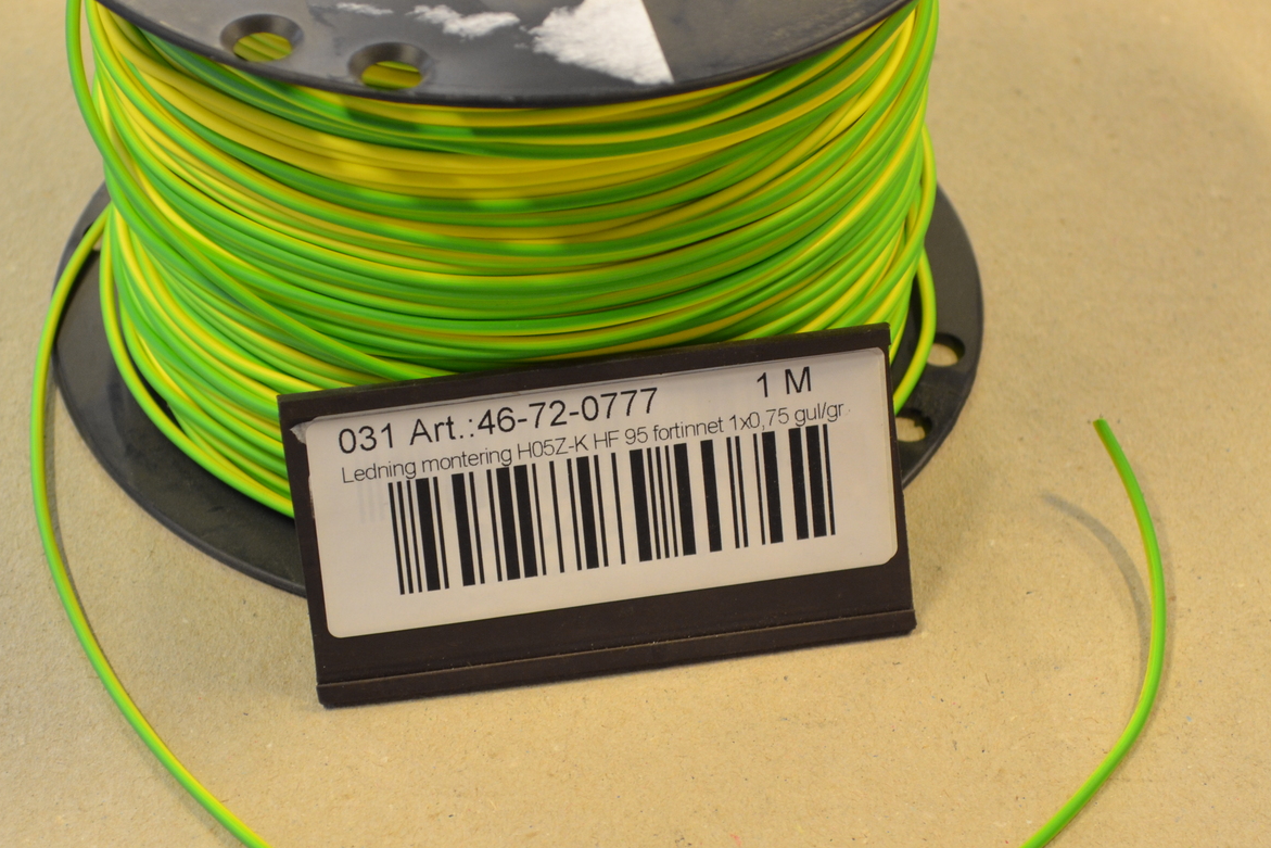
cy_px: 515
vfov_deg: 12.2
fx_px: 3979
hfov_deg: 18.1
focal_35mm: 113
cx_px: 544
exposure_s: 1/15
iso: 450
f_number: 5.6
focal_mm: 55
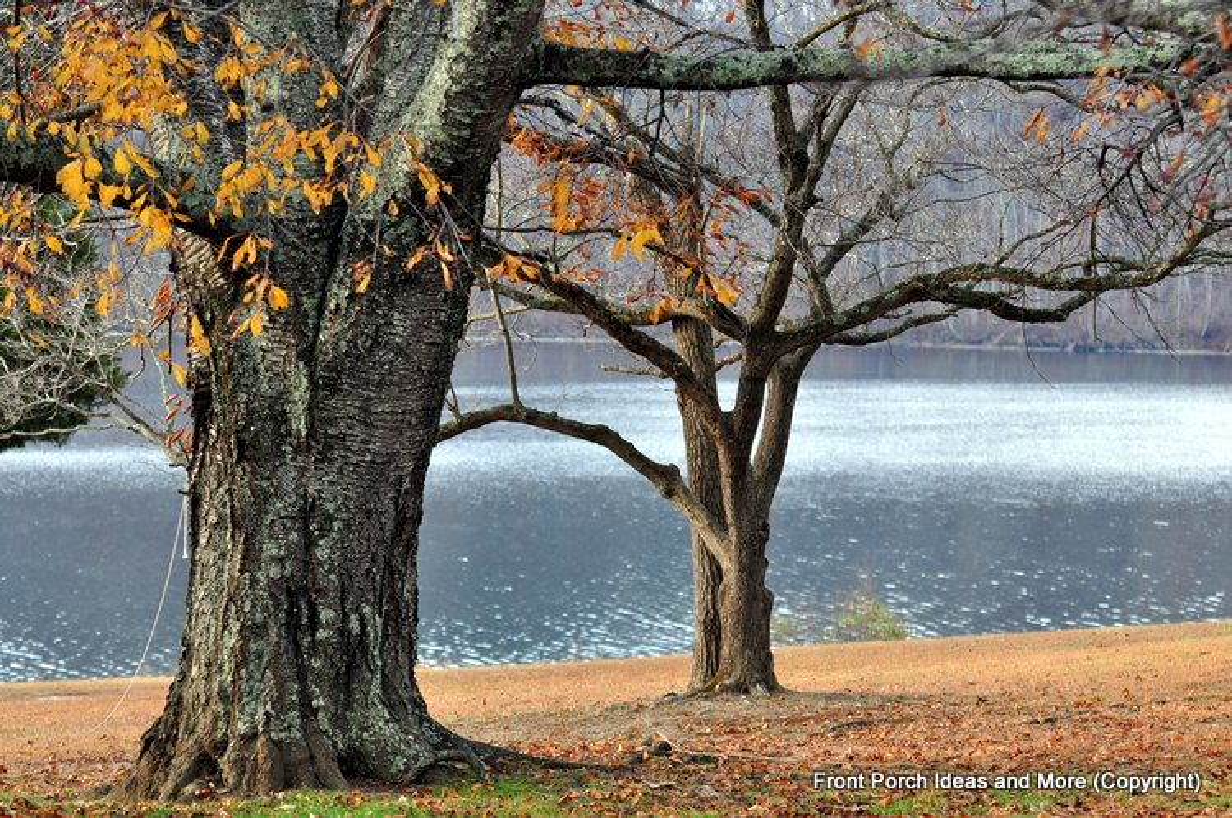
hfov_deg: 19.5
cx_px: 616
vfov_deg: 13.0
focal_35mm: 105
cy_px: 409
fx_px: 3589
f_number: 3.5
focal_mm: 70
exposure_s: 1/200
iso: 250
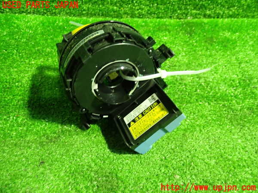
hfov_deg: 60.0
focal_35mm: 30
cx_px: 129
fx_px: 224
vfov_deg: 46.8
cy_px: 96
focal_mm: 5.4
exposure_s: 1/30
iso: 640
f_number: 2.3
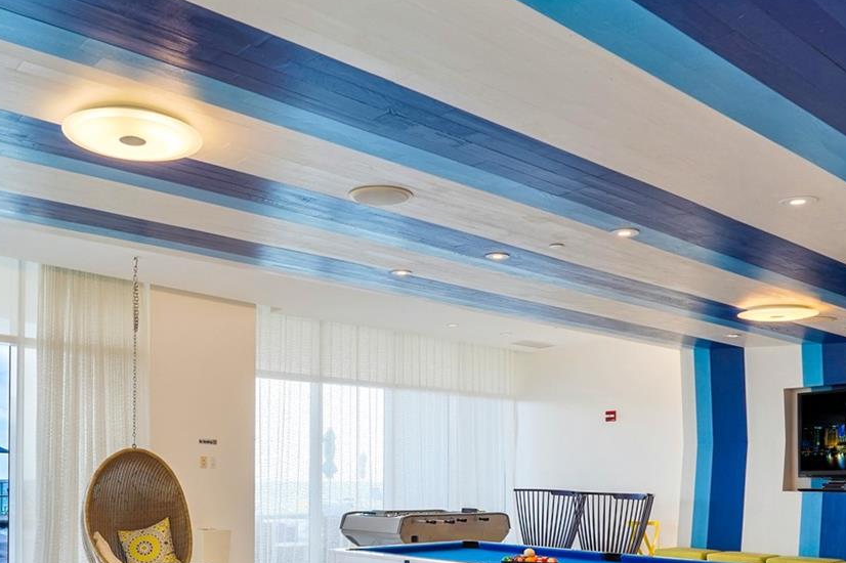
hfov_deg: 58.7
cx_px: 270
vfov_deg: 40.1
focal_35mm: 31
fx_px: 728
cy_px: 474
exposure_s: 1/8
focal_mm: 16
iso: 250
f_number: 8
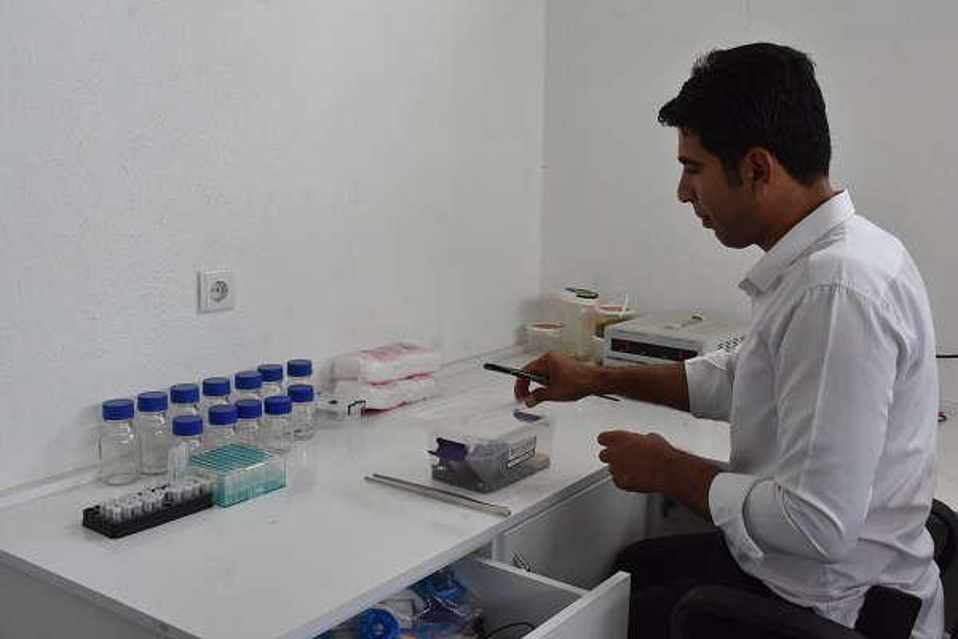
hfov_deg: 49.6
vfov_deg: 34.2
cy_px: 320
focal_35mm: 39
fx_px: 1038
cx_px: 479
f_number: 8
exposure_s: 1/400
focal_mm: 26
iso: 800
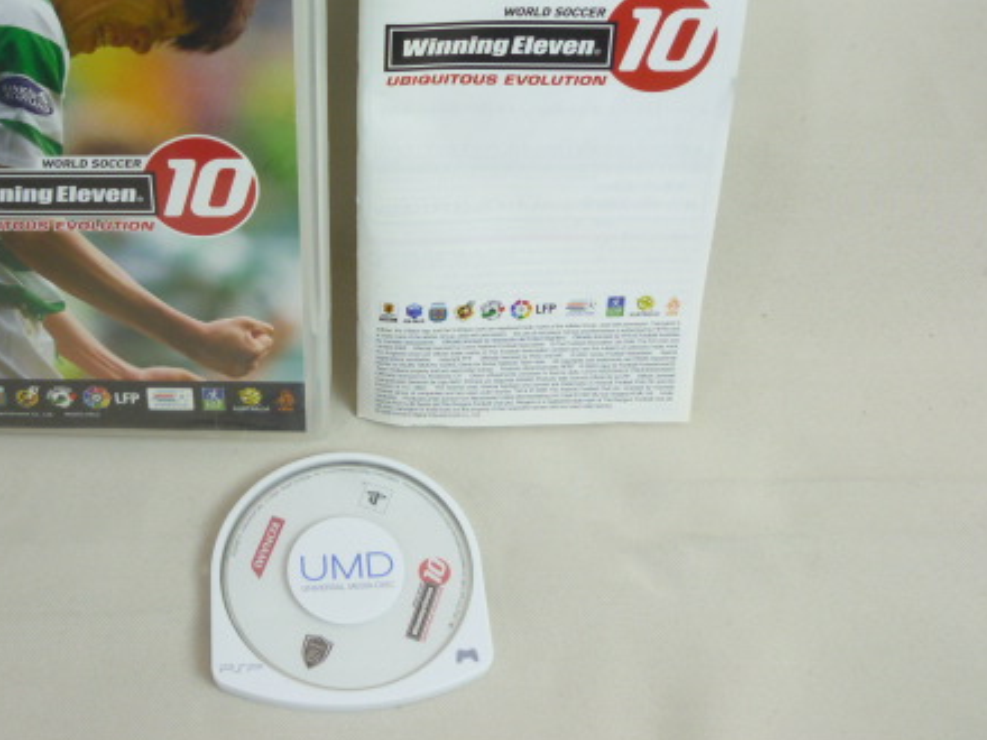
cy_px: 213
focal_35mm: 48
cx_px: 292
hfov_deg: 39.0
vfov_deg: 29.9
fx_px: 1369
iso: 80
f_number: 2.8
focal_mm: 5.5
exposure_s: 1/30
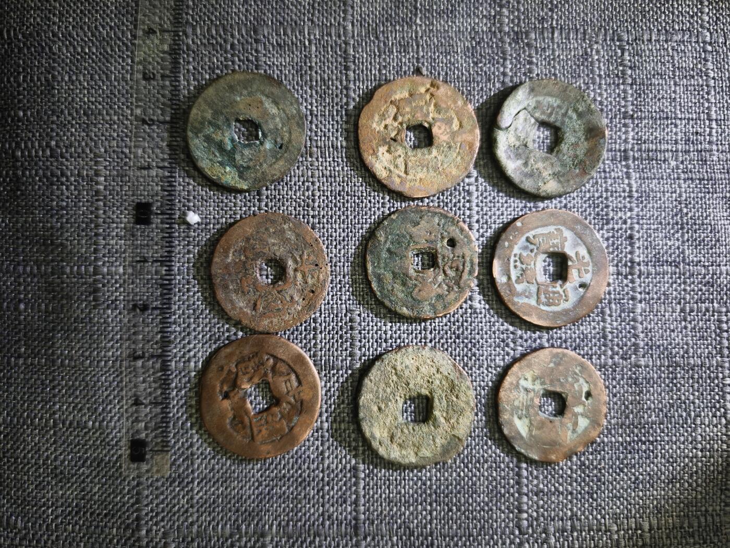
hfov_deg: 73.9
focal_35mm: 23
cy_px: 274
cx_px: 365
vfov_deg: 58.9
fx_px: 485
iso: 201
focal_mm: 5.6
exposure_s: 1/100
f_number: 1.57
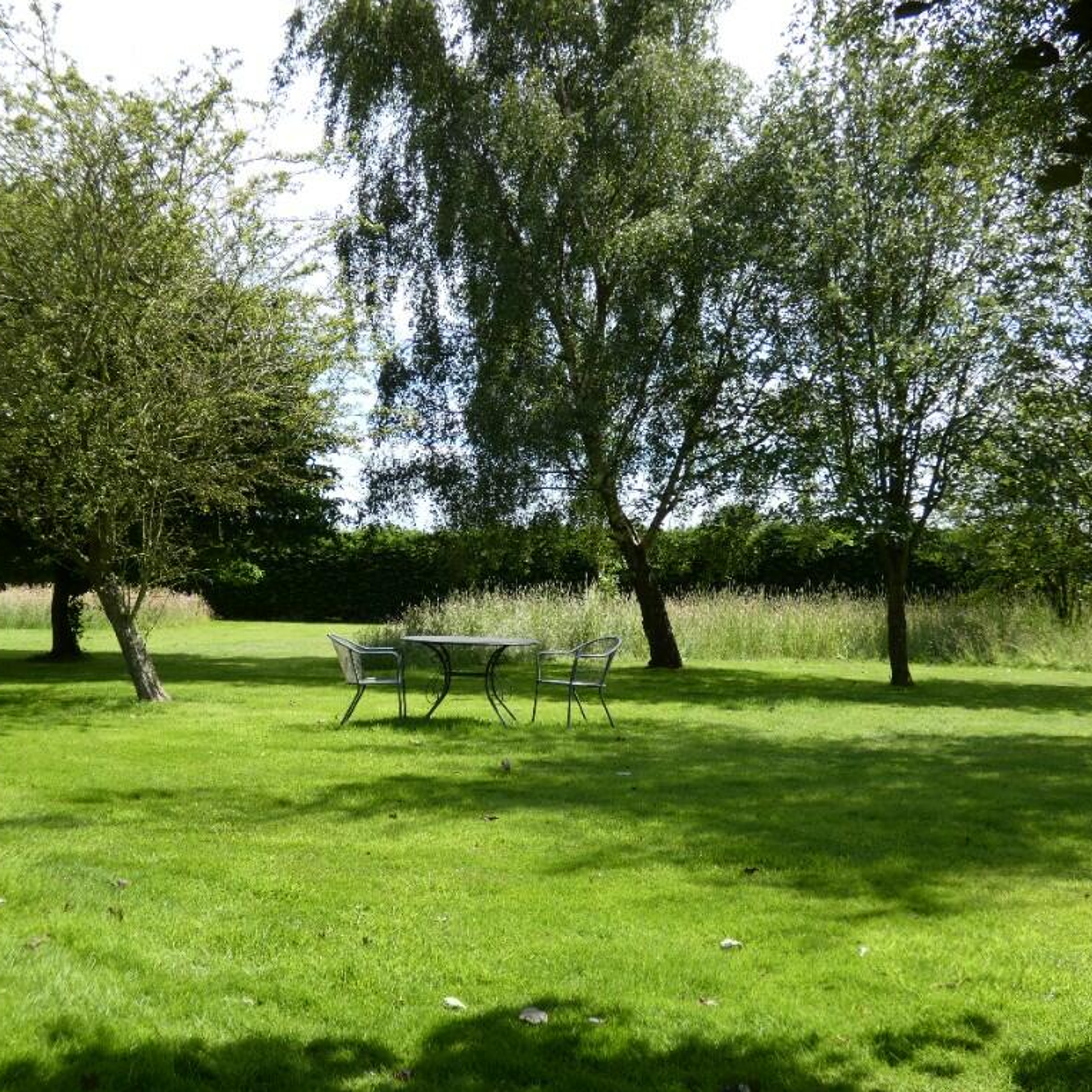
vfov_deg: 37.6
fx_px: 1606
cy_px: 547
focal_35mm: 45
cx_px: 416
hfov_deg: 37.3
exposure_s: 1/500
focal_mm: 6.8
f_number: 3.5
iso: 80
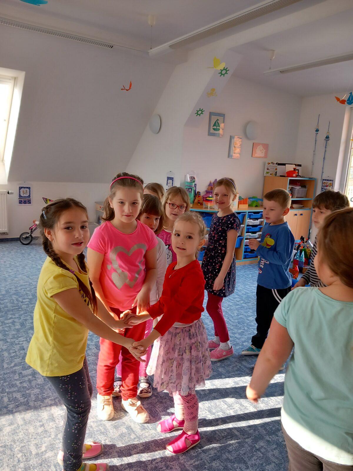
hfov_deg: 51.4
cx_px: 176
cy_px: 236
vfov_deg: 65.3
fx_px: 367
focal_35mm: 27
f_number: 1.8
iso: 80
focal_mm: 4
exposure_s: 1/50
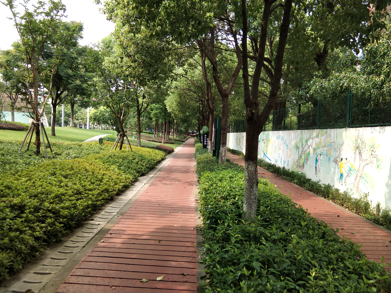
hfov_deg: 58.4
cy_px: 146
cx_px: 196
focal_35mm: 31
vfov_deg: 45.4
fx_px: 350
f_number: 2.2
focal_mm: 3.69
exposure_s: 1/264
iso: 50
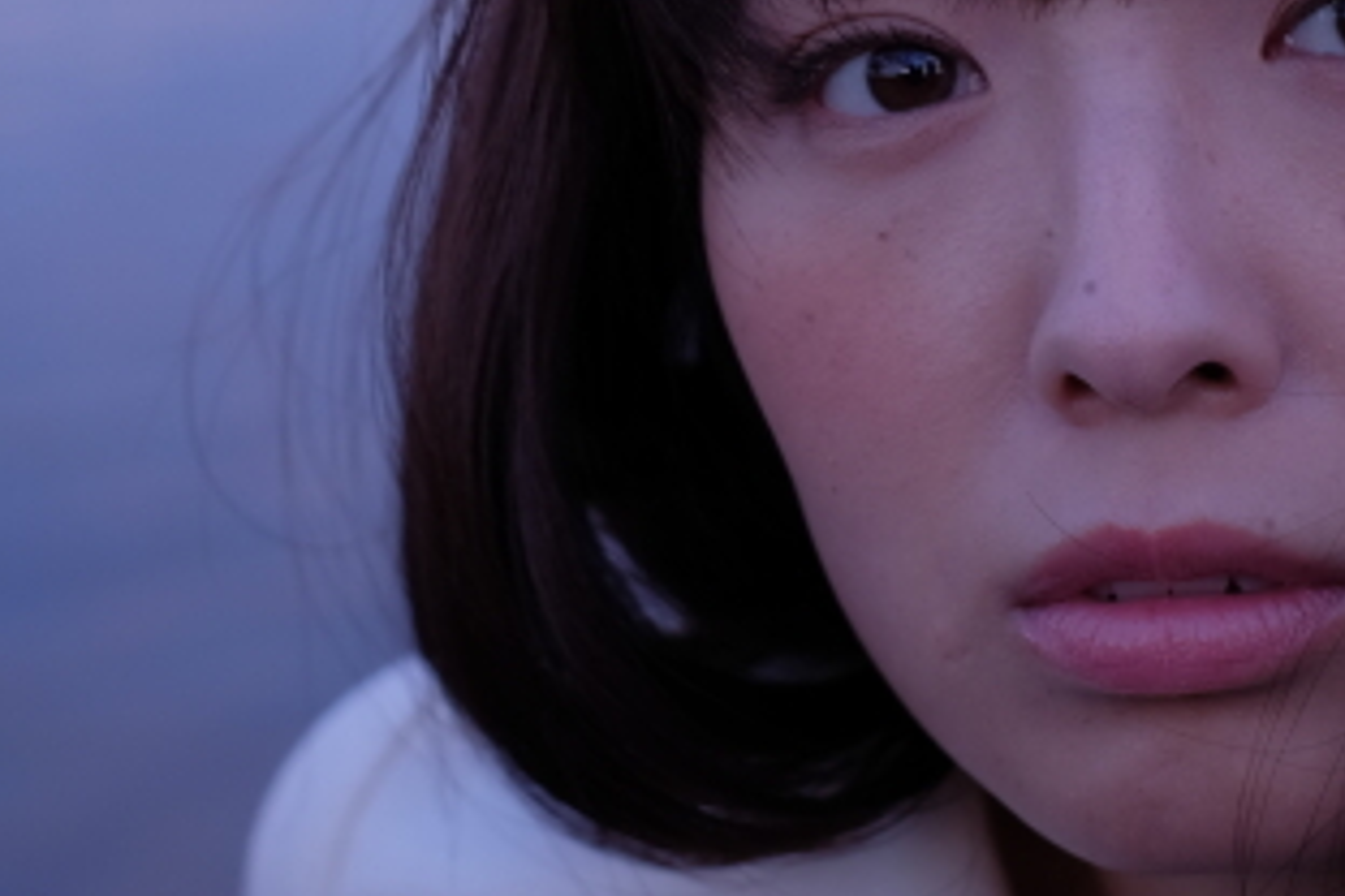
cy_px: 67
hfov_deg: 15.1
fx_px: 5081
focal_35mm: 136
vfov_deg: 10.0
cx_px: 517
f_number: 3.2
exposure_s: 1/125
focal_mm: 35
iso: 200
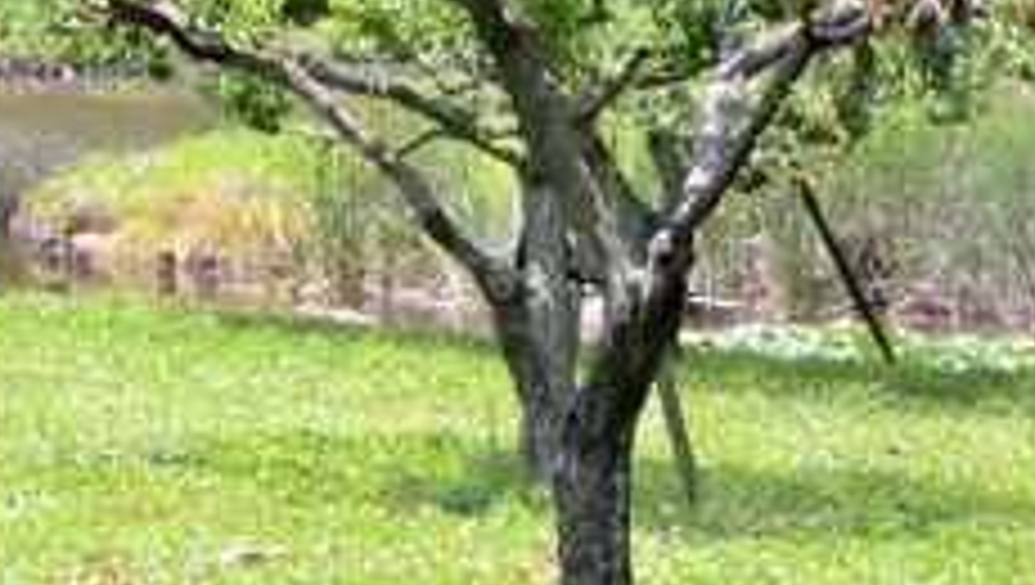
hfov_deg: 9.1
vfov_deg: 5.4
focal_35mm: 223
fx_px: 6127
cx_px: -1076
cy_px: -468
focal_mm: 32
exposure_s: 1/50
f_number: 16
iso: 1000
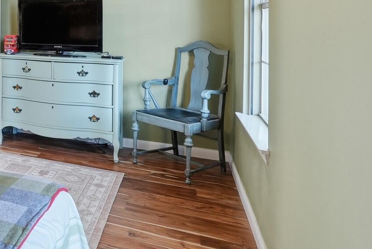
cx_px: -61
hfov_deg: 38.9
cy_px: 24
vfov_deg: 33.3
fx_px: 393
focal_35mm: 38
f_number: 8
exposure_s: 1/30
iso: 800
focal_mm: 16
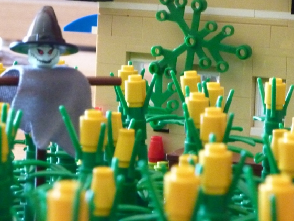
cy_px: 21
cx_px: 213
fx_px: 1207
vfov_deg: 10.4
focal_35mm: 142
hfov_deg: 13.9
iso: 800
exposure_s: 1/13
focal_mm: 12.8
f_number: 4.2
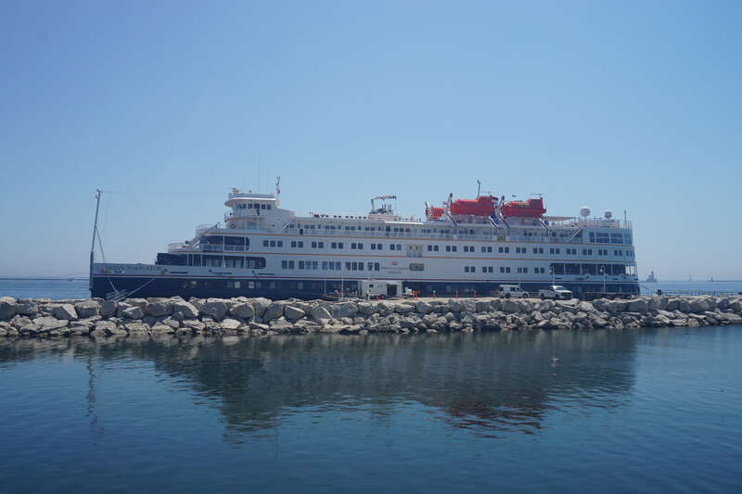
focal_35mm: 34
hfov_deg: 55.1
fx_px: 711
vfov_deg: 38.3
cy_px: 247
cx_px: 371
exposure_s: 1/250
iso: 100
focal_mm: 23
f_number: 11
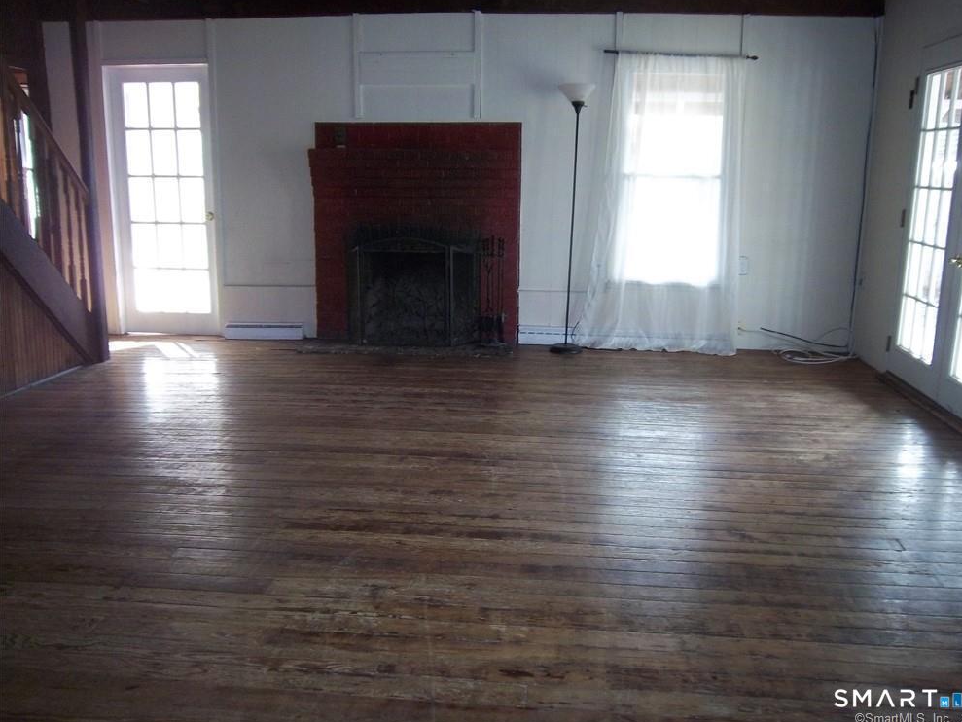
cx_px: 497
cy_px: 354
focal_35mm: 29
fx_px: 806
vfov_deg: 48.2
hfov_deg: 61.6
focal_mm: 5.1
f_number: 3.5
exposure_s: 1/30
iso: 160
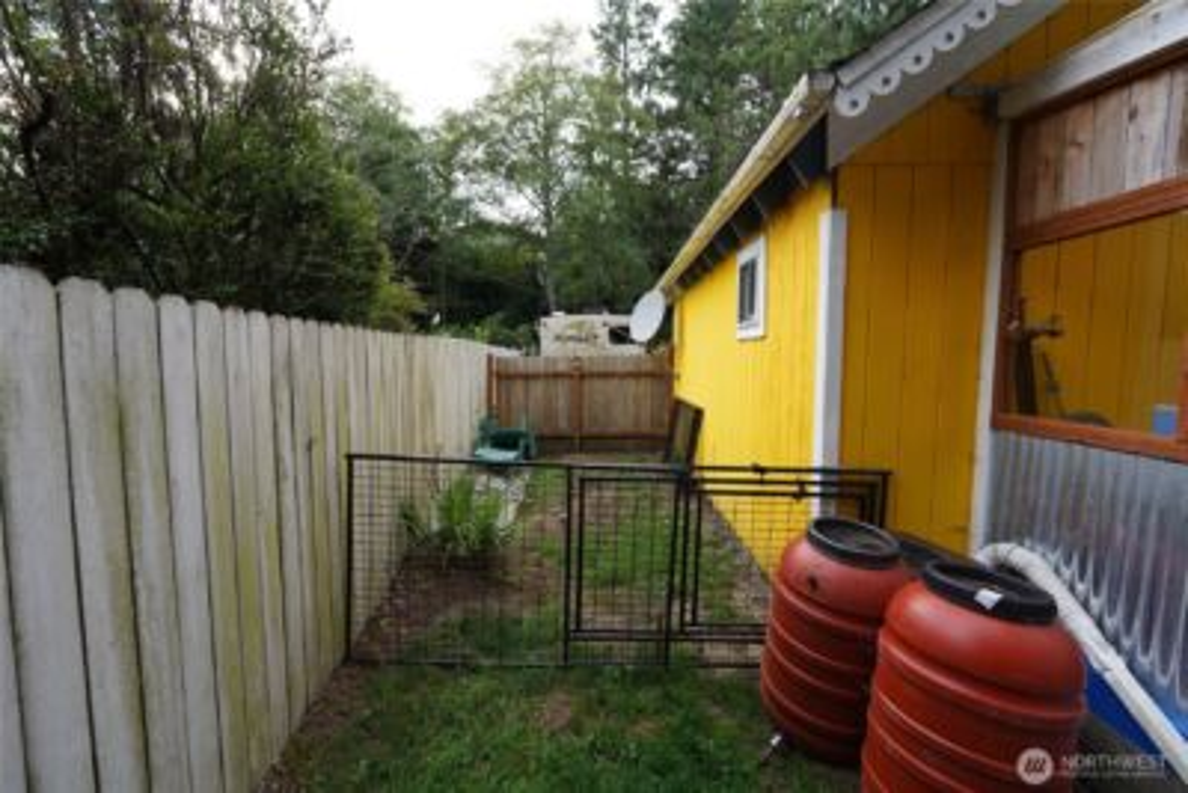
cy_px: 396
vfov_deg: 81.3
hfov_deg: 104.2
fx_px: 462
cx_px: 594
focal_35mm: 14
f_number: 4
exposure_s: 1/160
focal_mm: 14
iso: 160
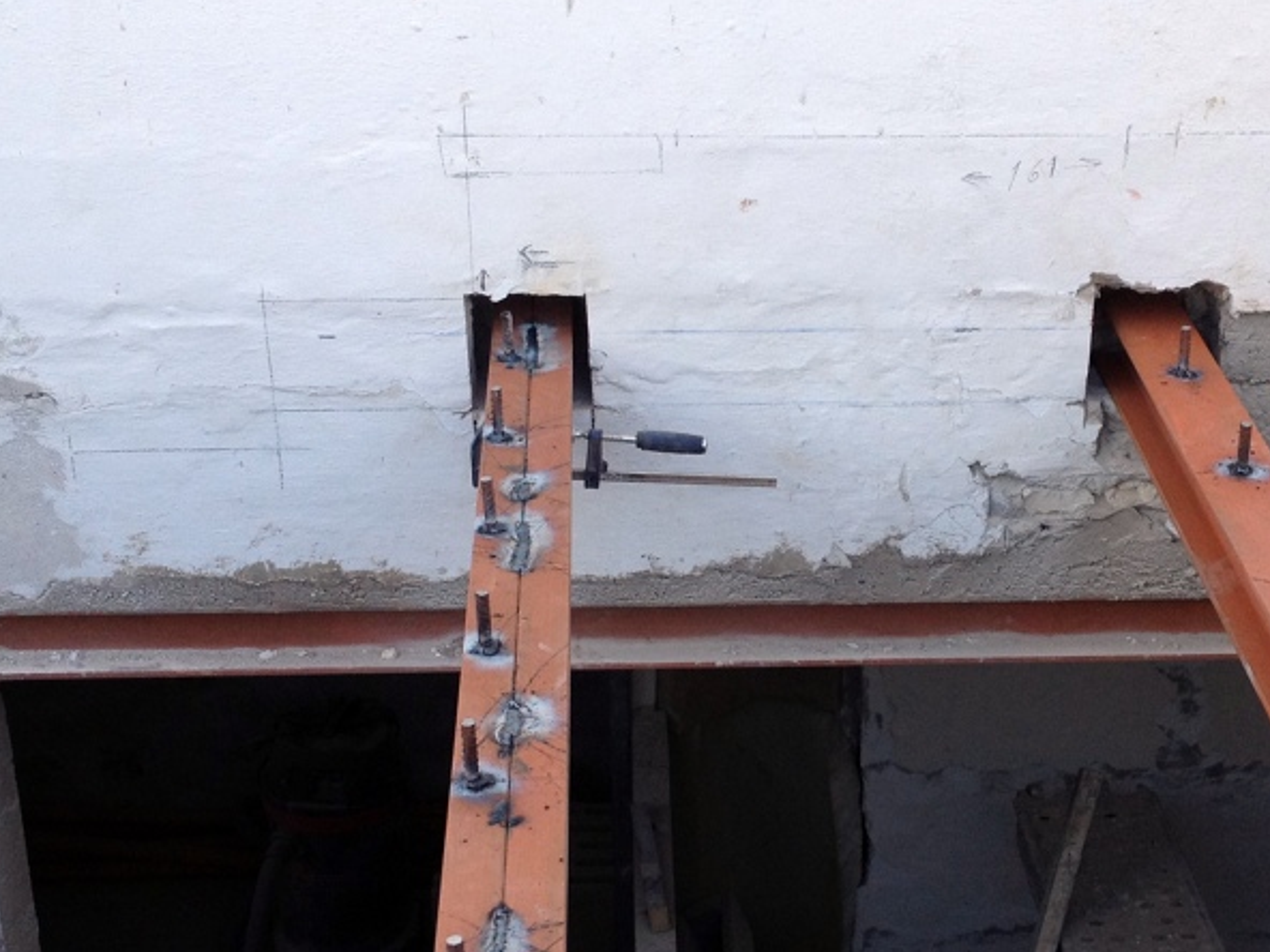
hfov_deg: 27.3
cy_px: 581
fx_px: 2605
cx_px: 807
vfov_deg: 20.7
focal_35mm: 71
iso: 64
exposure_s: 1/151
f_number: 2.4
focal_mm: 4.28
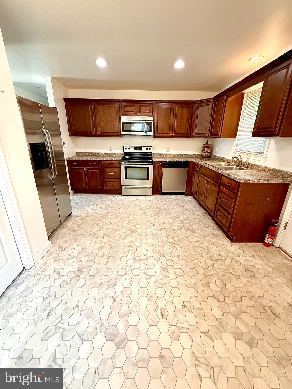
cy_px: 194
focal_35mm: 14
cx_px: 146
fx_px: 157
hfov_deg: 85.7
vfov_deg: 102.1
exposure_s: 1/120
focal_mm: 2.22
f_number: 2.2
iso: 320
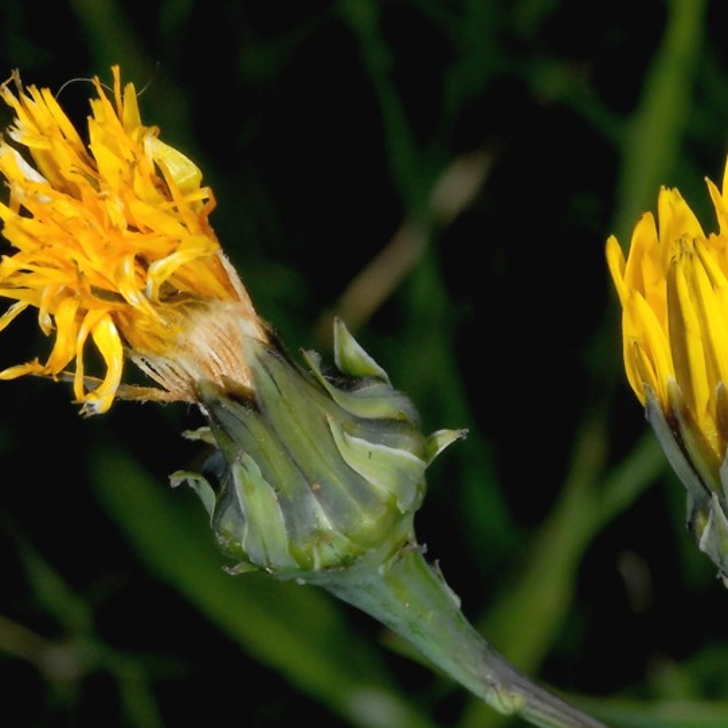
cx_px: 395
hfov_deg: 8.3
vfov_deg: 8.3
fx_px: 5013
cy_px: 363
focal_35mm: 211
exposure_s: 1/250
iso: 640
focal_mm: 105
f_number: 22
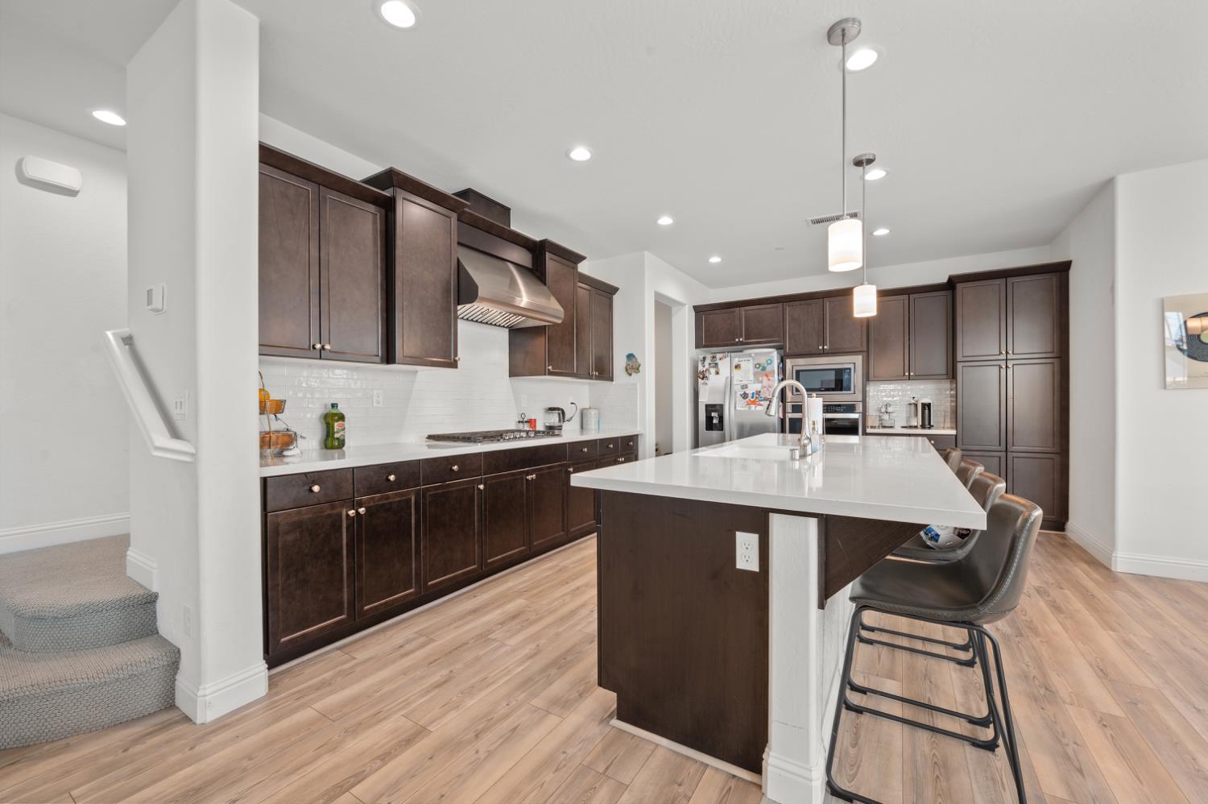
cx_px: 604
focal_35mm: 14
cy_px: 402
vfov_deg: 81.1
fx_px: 469
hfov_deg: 104.3
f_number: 9
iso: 250
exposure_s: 1/1.67
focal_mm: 14
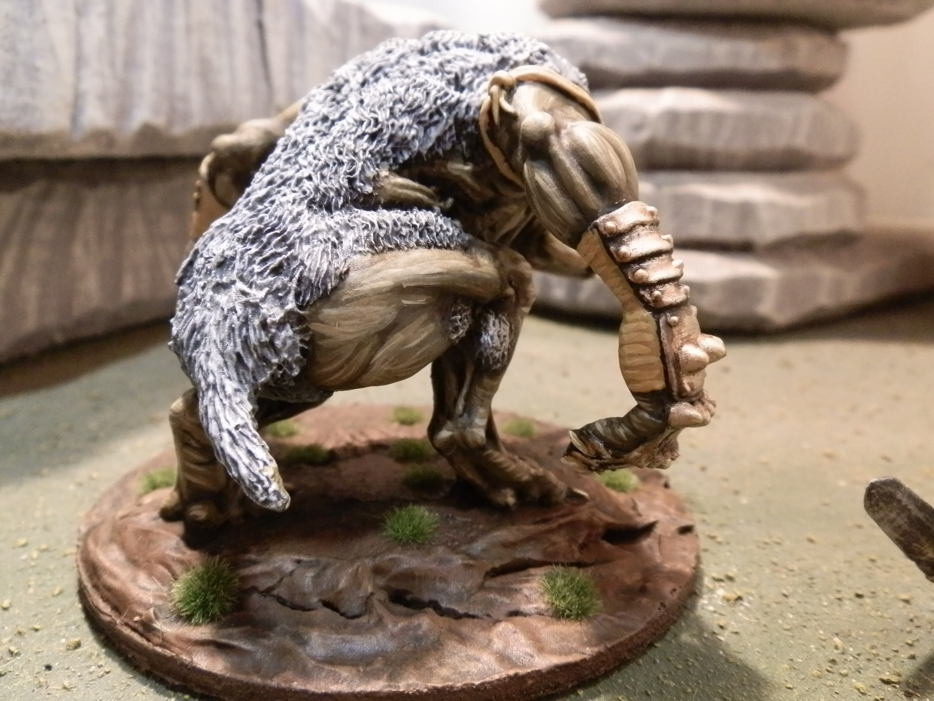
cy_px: 350
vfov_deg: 49.7
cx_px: 467
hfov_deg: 63.4
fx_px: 755
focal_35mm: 28
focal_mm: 5
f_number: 3.1
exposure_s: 1/50
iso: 400
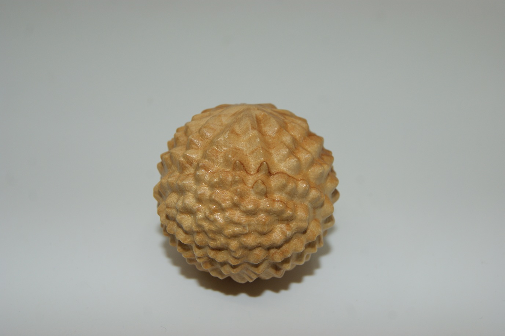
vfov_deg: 29.8
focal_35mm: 45
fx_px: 631
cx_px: 252
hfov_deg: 43.6
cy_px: 168
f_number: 8
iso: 200
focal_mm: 30
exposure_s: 1/160
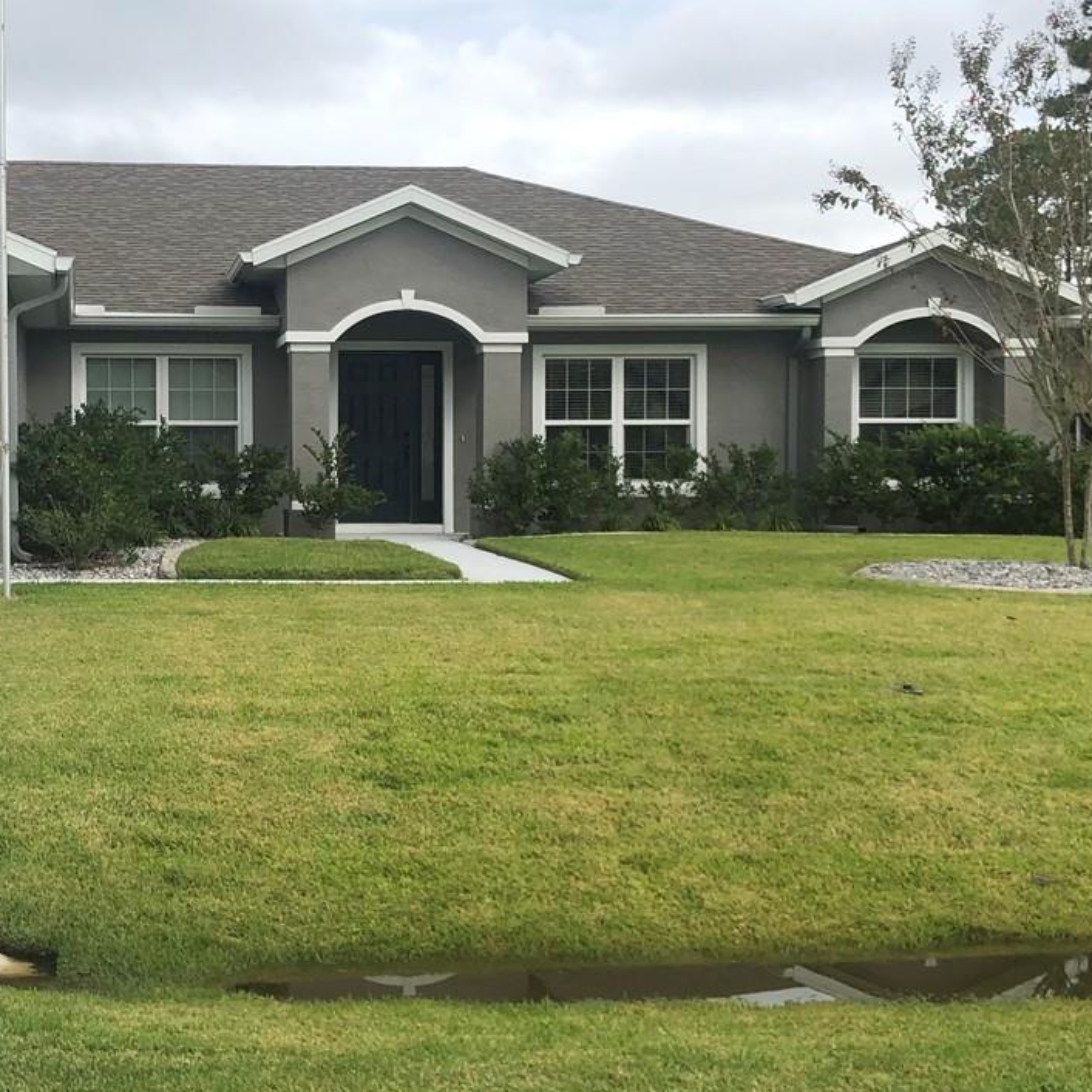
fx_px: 1999
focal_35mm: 56
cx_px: 286
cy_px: 554
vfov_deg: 30.6
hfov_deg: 30.1
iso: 20
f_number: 1.8
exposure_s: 1/2024
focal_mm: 4
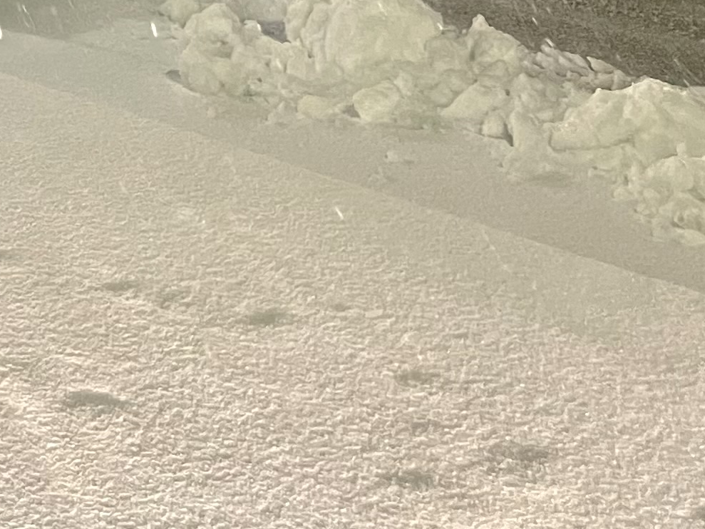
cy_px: -401
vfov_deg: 12.8
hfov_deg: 17.3
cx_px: -250
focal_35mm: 106
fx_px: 2159
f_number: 1.6
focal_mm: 4.2
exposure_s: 1/60
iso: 320
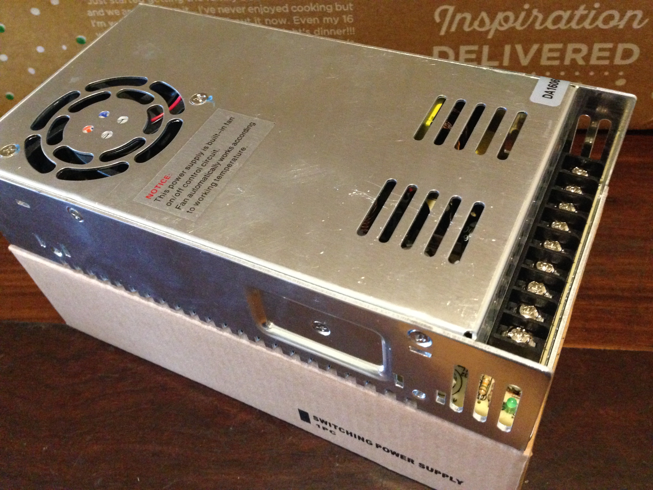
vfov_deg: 42.9
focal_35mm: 33
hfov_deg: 55.4
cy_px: 245
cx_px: 326
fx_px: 623
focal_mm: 4.12
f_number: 2.4
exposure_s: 1/15
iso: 640
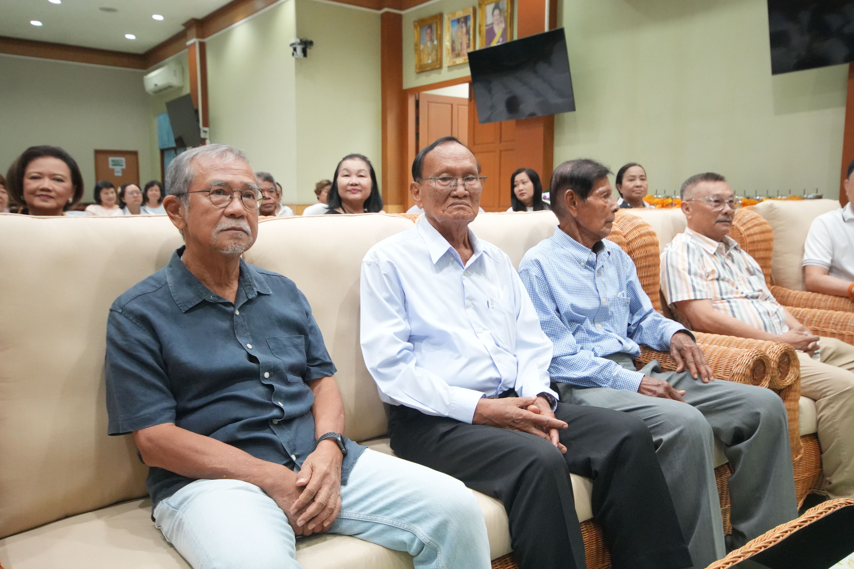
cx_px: 427
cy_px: 284
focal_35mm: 30
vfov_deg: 43.6
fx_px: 712
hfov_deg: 61.9
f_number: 5.6
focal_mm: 20
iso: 4000
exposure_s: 1/60
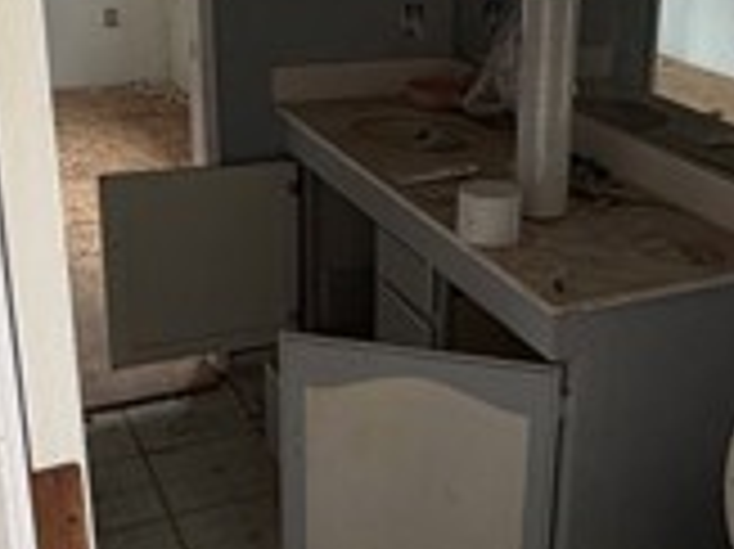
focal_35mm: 55
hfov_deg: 34.4
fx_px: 1165
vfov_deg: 26.5
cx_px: 522
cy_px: 220
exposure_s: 1/121
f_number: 2.2
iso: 100
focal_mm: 2.22
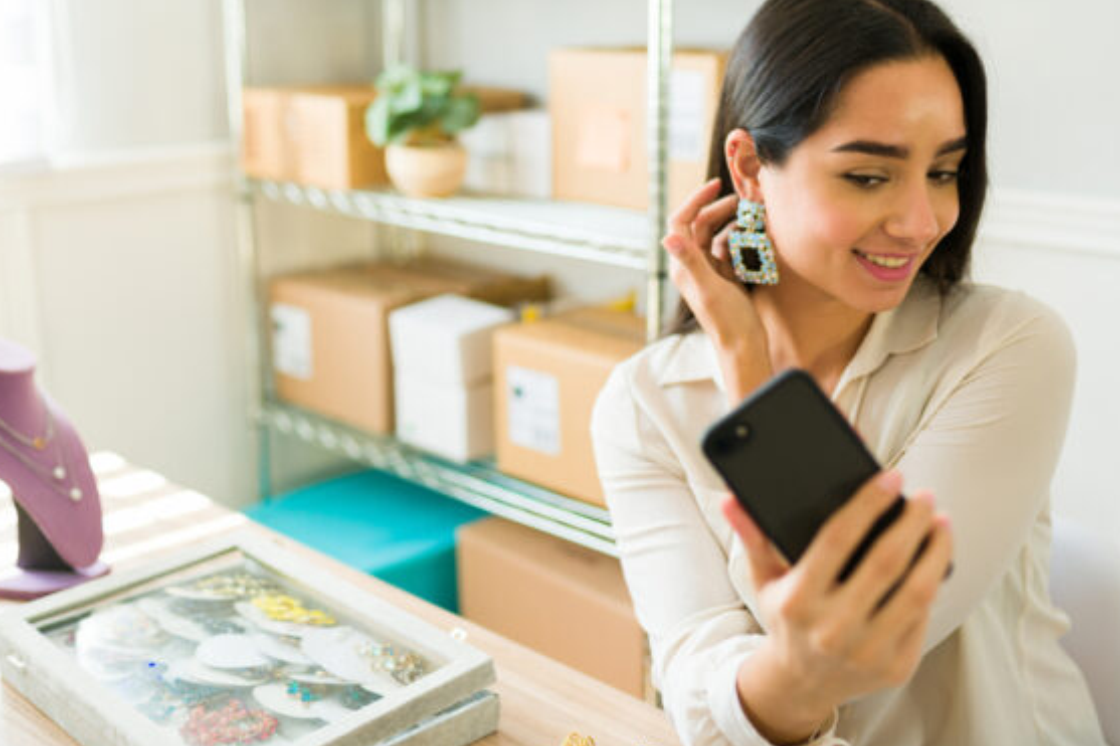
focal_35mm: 44
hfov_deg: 44.5
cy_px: 353
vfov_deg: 30.5
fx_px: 1368
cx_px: 531
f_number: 1.8
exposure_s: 1/160
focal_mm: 35
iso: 200
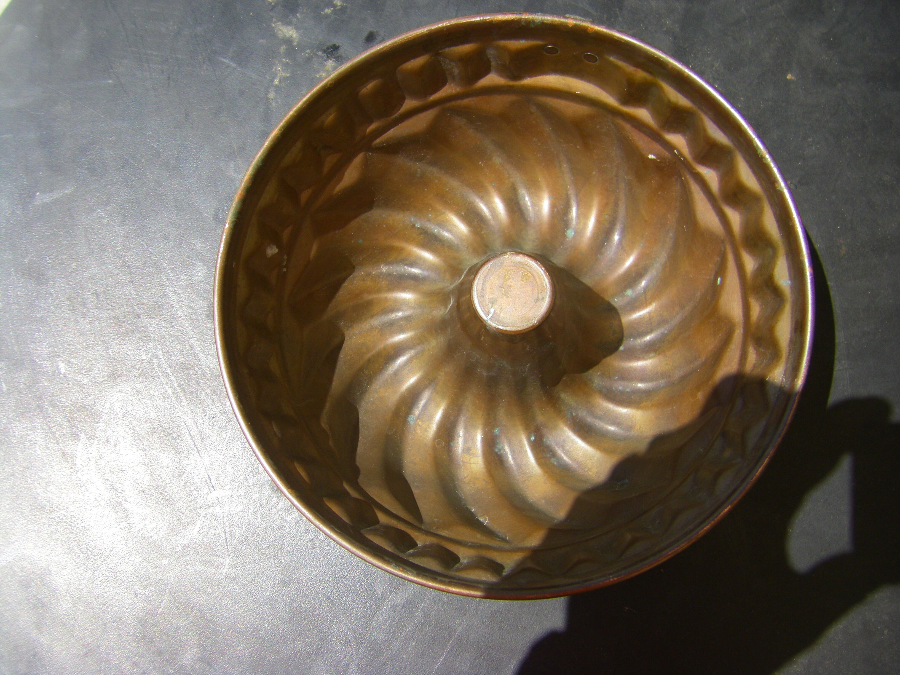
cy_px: 338
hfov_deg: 49.0
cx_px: 450
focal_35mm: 38
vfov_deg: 37.7
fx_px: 988
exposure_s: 1/160
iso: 64
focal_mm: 6.3
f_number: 7
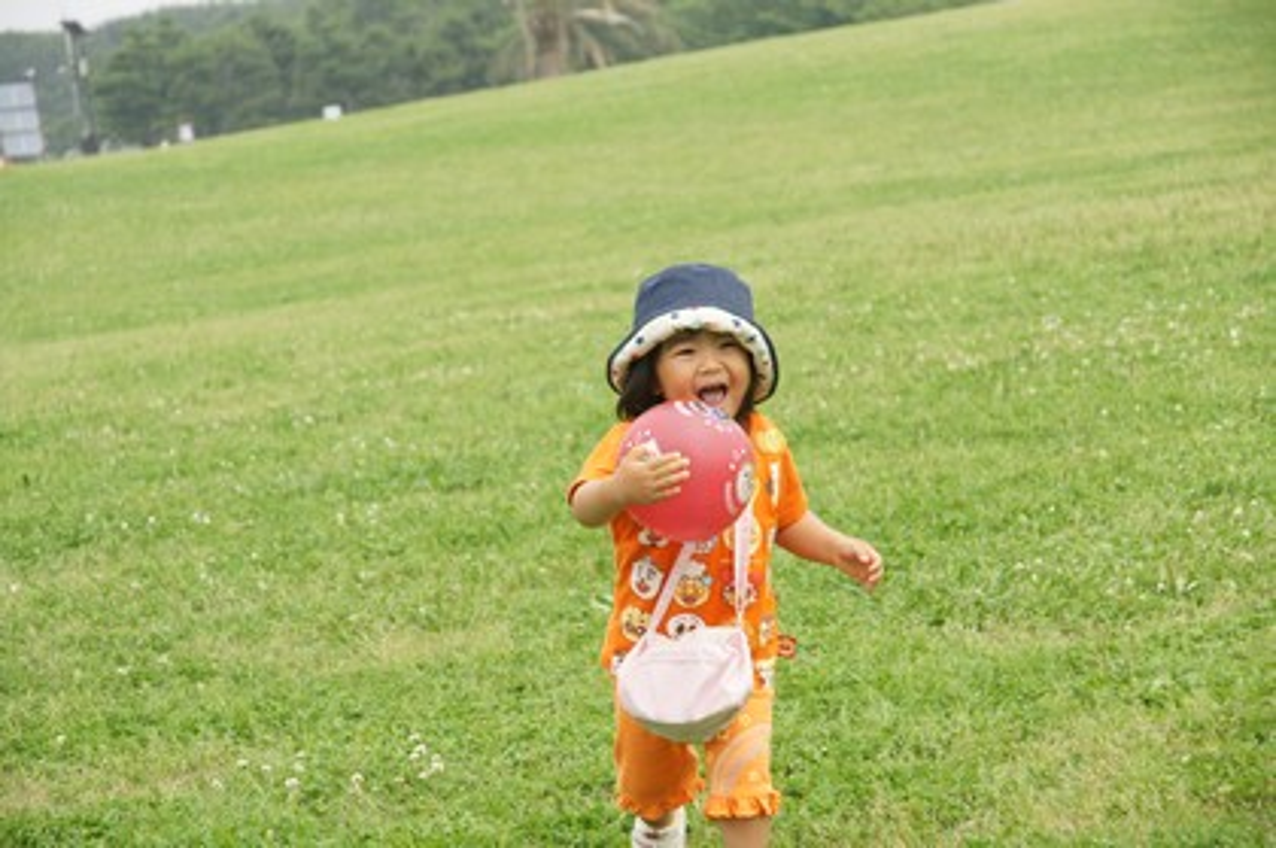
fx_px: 3983
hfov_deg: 18.2
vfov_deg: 12.1
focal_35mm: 112
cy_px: 424
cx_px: 638
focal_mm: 75
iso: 200
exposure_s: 1/400
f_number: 6.3
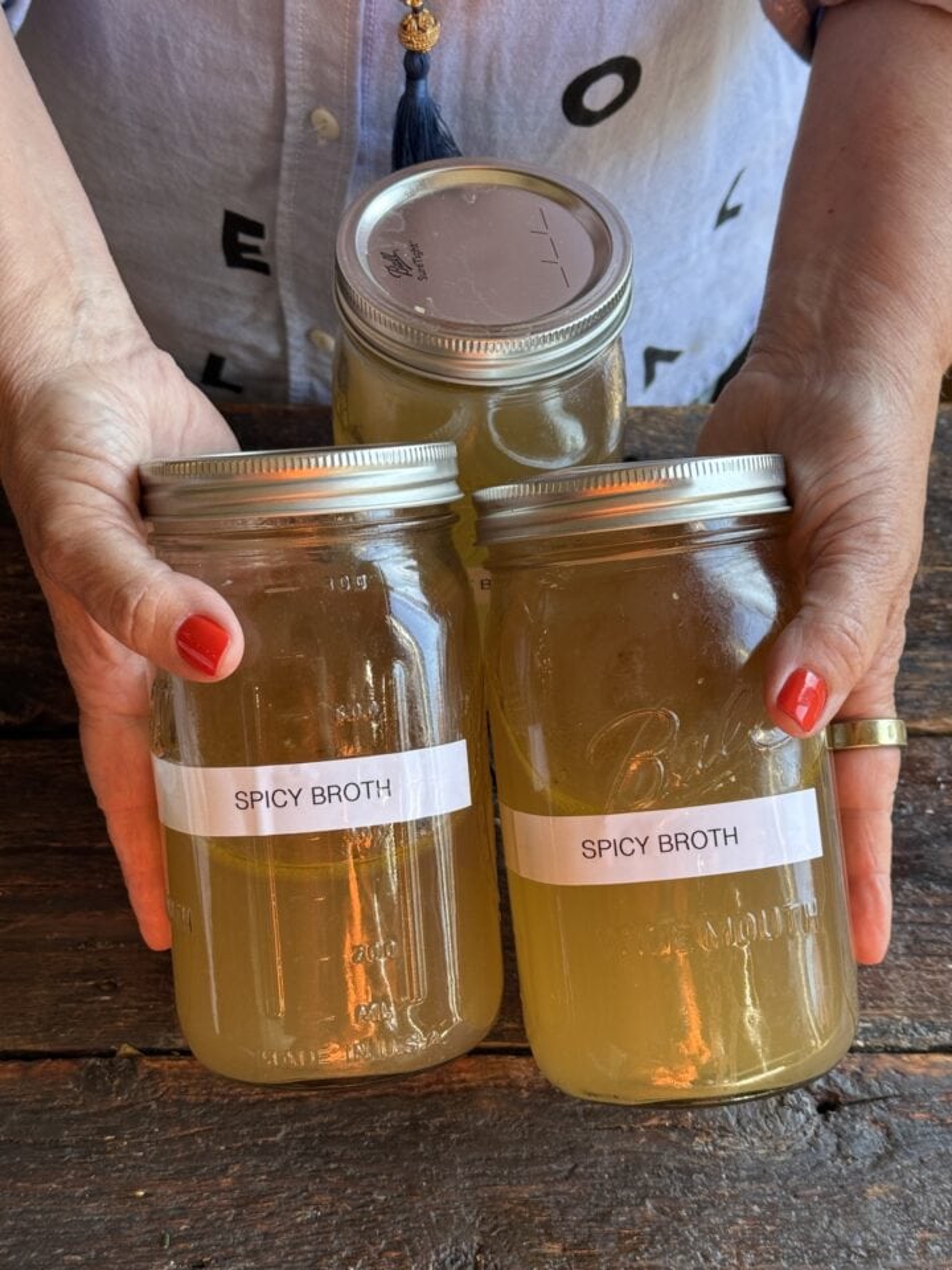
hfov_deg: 30.3
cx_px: 476
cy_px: 635
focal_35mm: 48
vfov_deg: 39.7
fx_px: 1760
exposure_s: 1/115
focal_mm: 6.76
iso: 100
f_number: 1.78
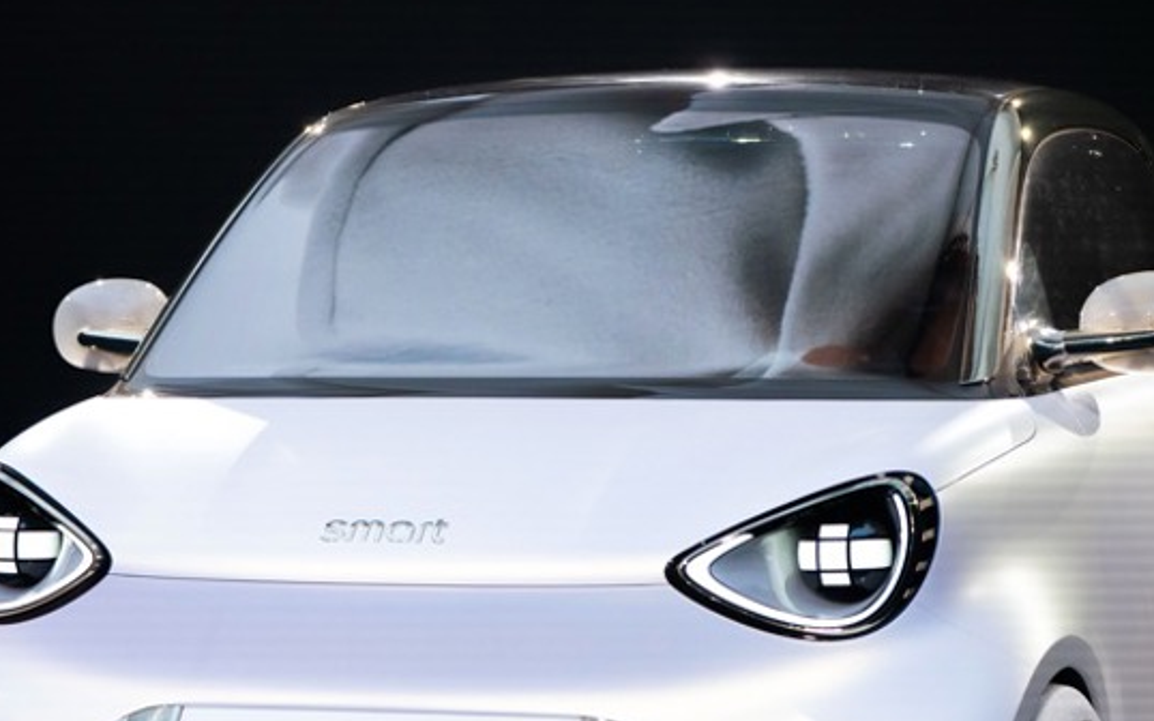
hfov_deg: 11.8
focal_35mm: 176
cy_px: 387
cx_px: 197
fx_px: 5534
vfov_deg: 7.5
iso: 800
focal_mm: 70
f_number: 4
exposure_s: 1/160
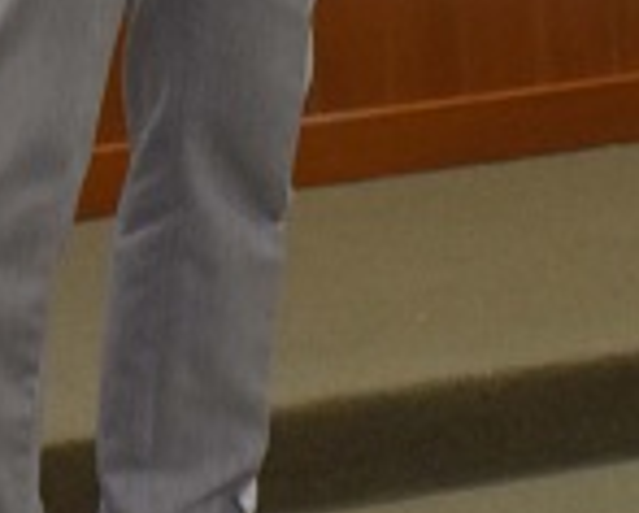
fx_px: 3257
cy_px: -483
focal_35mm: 172
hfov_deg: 10.9
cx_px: 865
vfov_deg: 8.6
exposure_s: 1/60
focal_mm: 20
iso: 560
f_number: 4
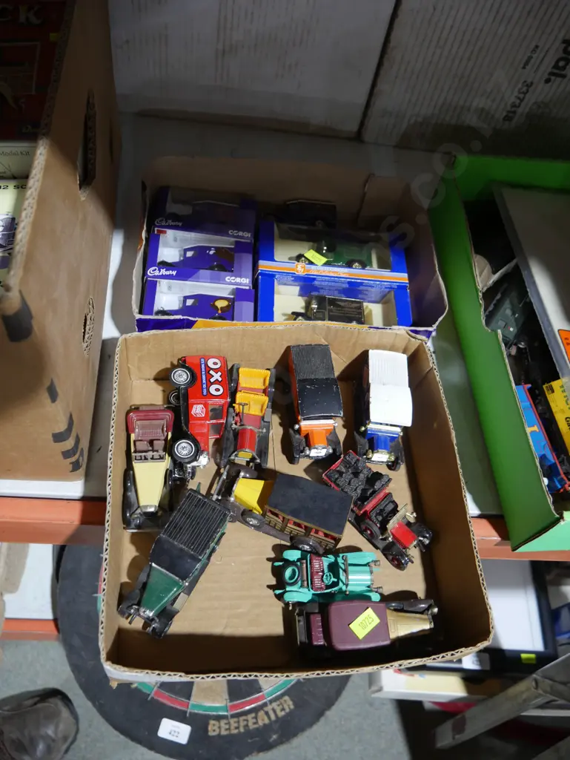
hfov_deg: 49.8
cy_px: 380
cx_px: 285
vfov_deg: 63.4
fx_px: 614
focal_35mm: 28
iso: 640
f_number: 3.5
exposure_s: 1/60
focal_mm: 14
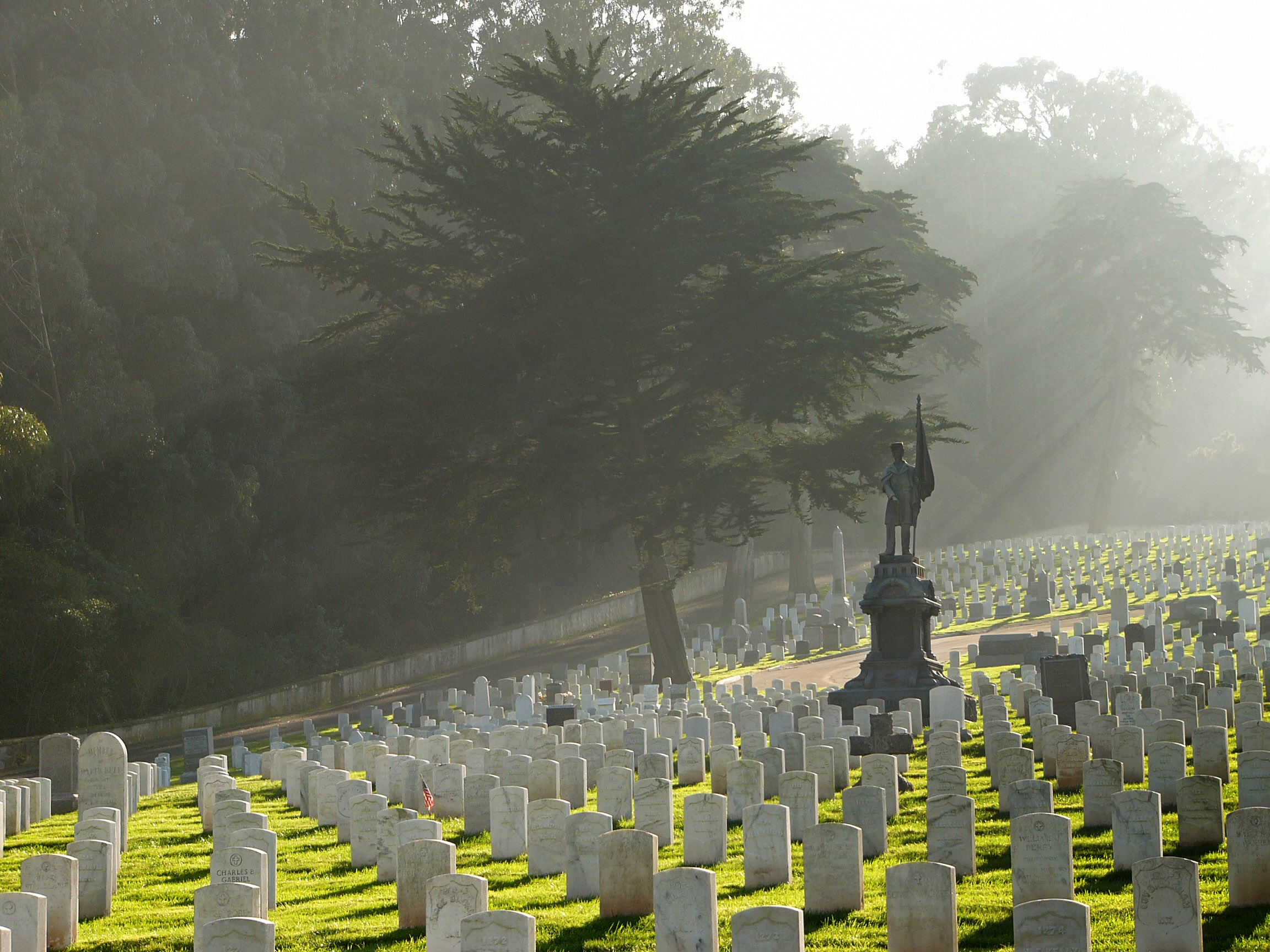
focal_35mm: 105
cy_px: 476
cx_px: 635
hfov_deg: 18.7
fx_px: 3852
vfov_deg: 14.1
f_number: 4
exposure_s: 1/250
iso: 50
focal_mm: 17.4
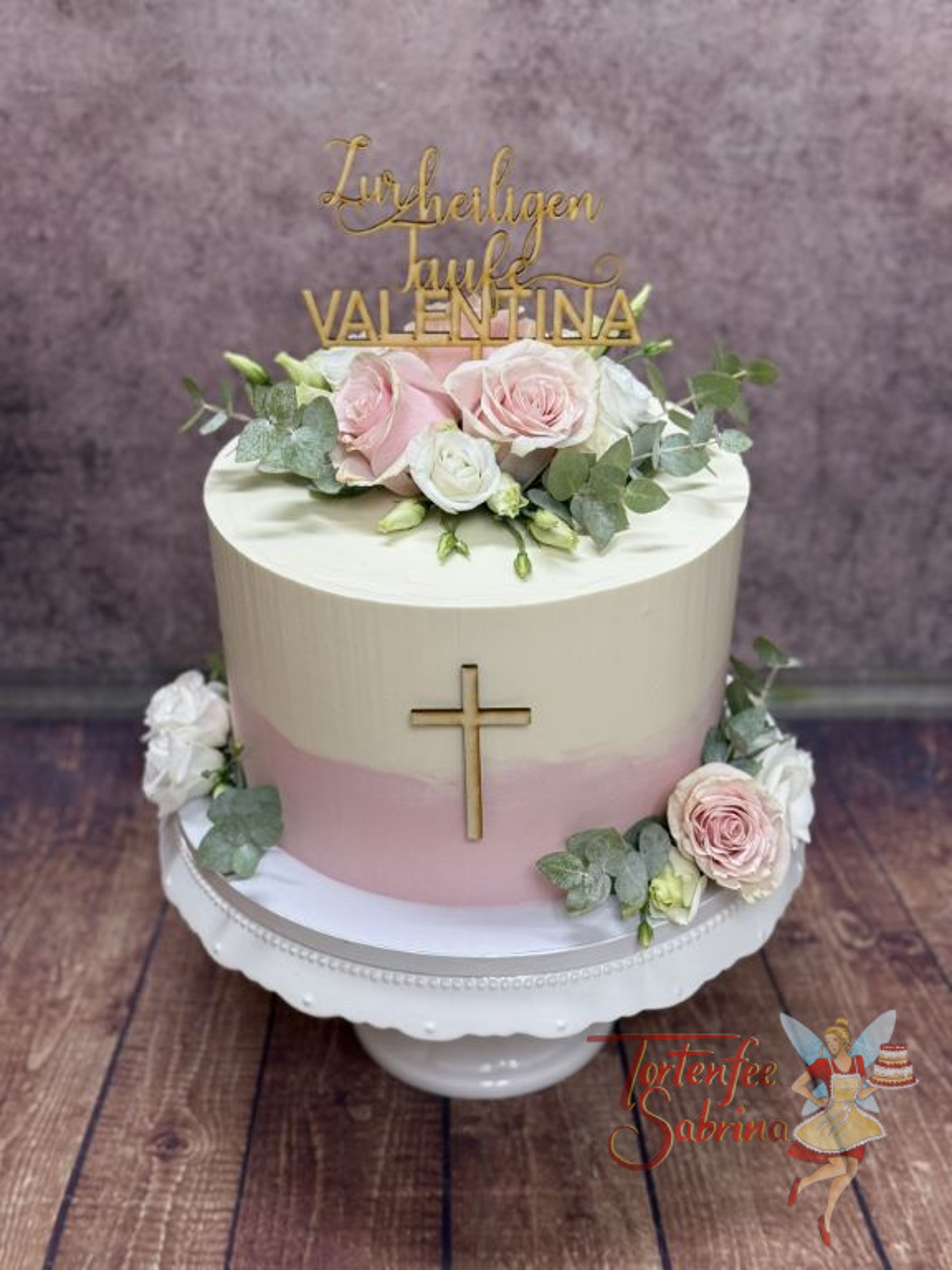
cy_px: 635
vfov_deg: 39.7
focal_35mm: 48
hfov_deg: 30.3
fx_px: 1760
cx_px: 476
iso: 125
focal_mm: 6.76
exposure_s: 1/100
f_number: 1.78
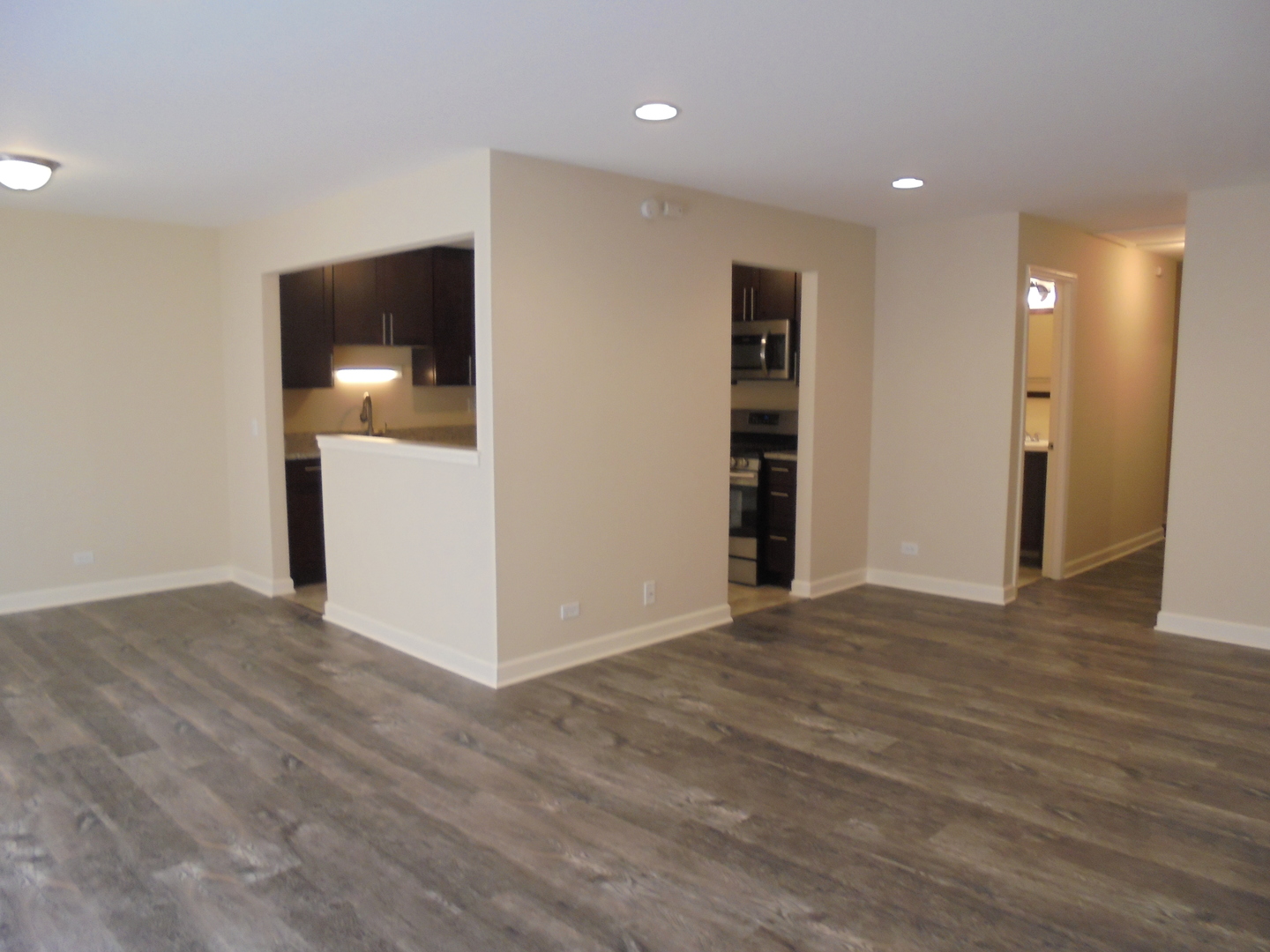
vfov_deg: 53.1
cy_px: 476
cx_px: 635
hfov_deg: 67.3
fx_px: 954
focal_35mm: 26
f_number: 3.5
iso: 200
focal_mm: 4.6
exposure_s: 1/30
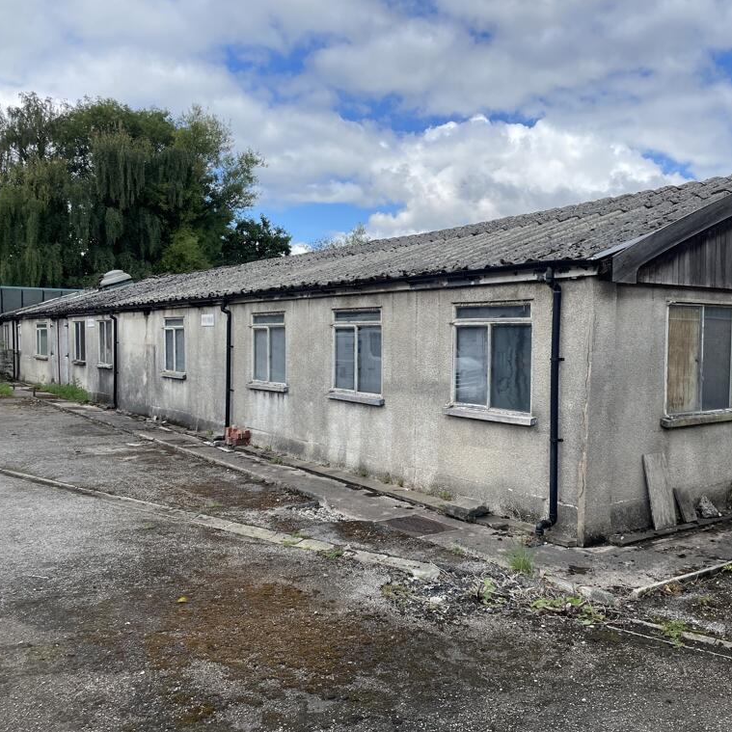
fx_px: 742
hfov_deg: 52.3
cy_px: 368
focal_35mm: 31
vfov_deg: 52.5
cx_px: 422
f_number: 1.6
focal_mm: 4.2
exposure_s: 1/2451
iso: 32
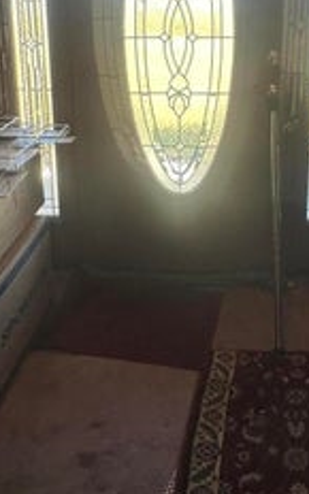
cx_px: 185
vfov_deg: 46.1
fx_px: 552
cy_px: 111
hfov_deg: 31.2
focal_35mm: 41
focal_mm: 2.22
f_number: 2.2
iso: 80
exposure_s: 1/99
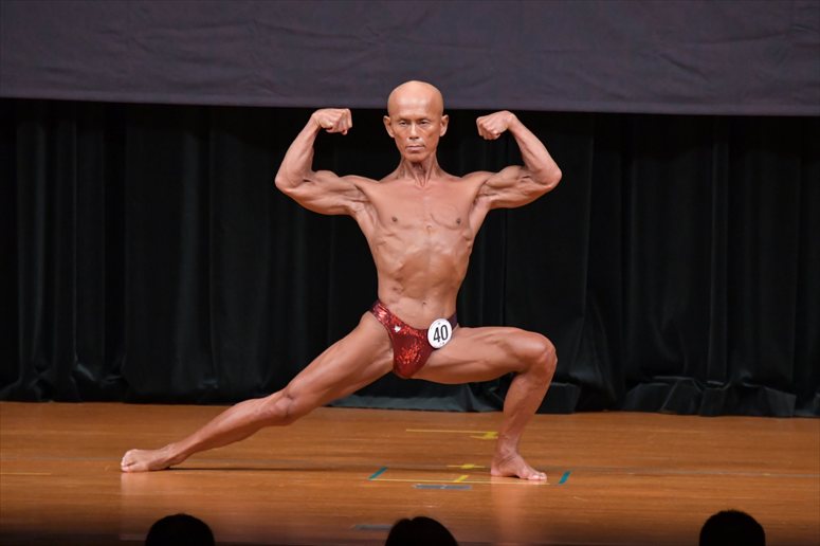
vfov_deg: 4.4
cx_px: 410
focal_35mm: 315
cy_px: 273
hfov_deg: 6.5
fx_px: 7172
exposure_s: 1/400
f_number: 5.6
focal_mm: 210
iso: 5000
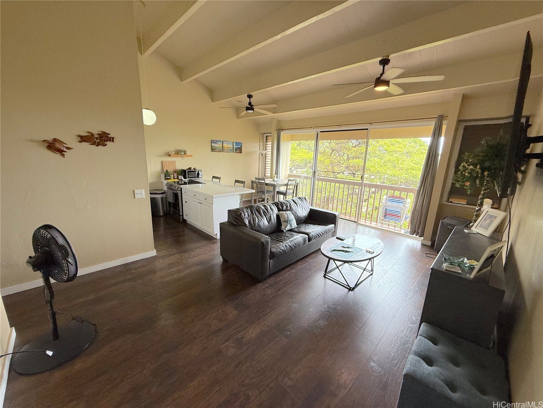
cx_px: 272
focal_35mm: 14
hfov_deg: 102.1
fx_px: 220
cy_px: 204
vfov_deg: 85.7
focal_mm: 2.22
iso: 50
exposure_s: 1/121
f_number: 2.2
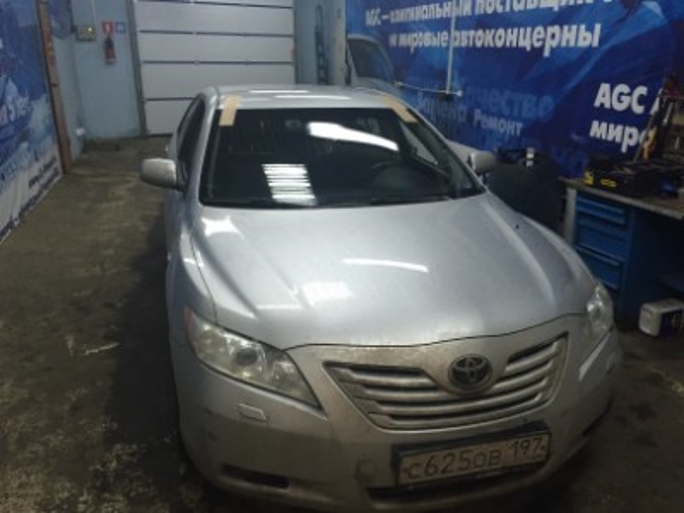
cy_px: 256
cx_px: 342
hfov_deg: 61.7
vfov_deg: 48.2
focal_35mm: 29
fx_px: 573
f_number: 2.2
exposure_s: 1/33
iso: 80
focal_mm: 4.15
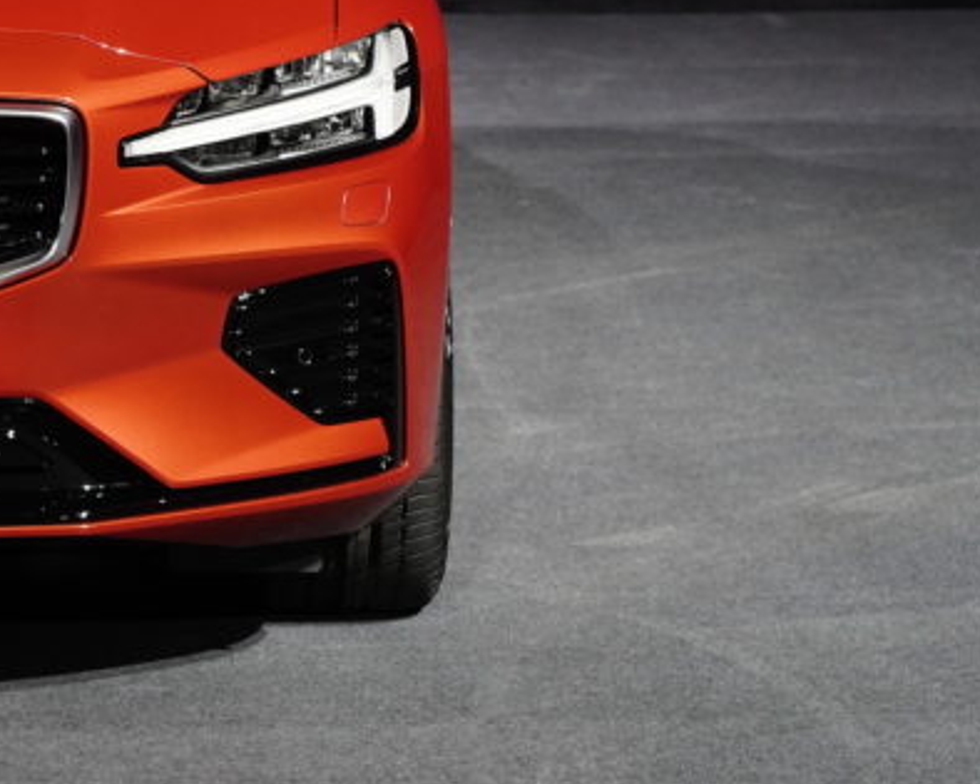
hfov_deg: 8.0
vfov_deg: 6.5
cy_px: -57
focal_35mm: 237
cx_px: -336
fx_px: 6872
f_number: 7.1
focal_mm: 85
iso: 2000
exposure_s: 1/125
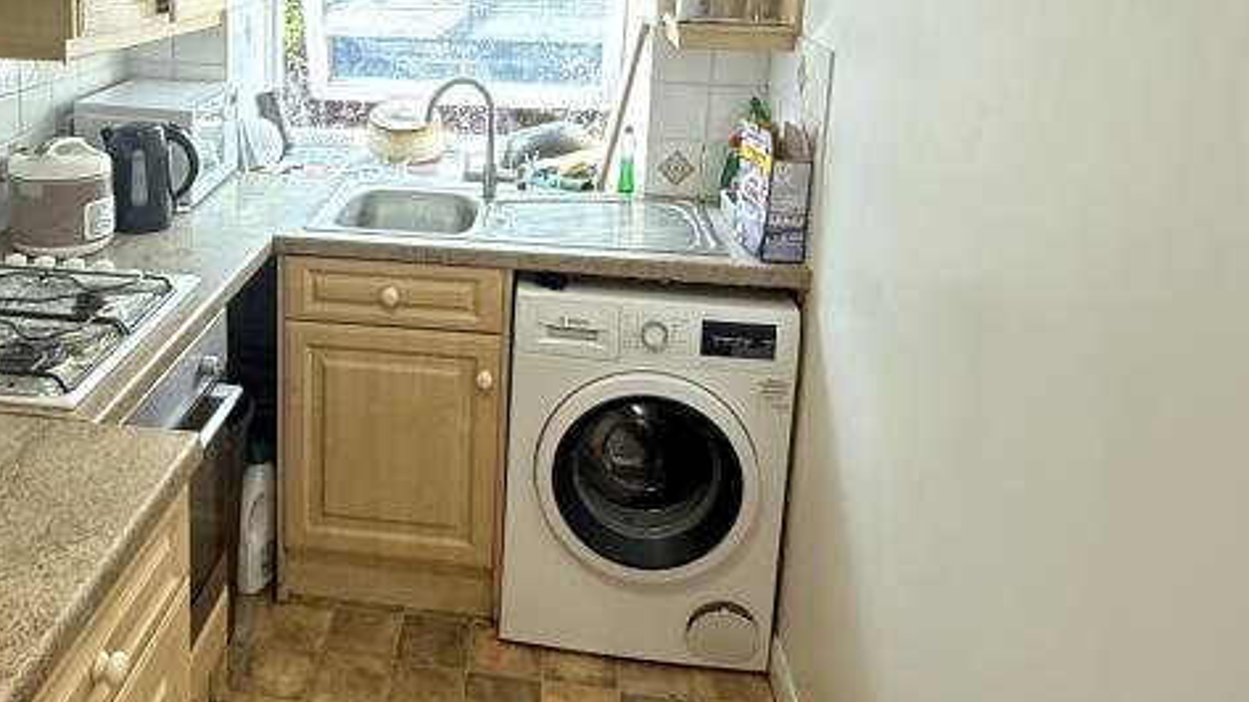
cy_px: 121
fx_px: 1093
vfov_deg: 34.3
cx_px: 391
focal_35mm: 33
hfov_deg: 57.8
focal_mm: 2.22
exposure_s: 1/104
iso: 640
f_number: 2.2
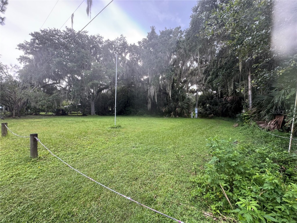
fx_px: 120
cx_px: 148
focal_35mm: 14
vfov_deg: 85.7
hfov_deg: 102.1
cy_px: 112
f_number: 2.2
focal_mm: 2.22
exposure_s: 1/99
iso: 80
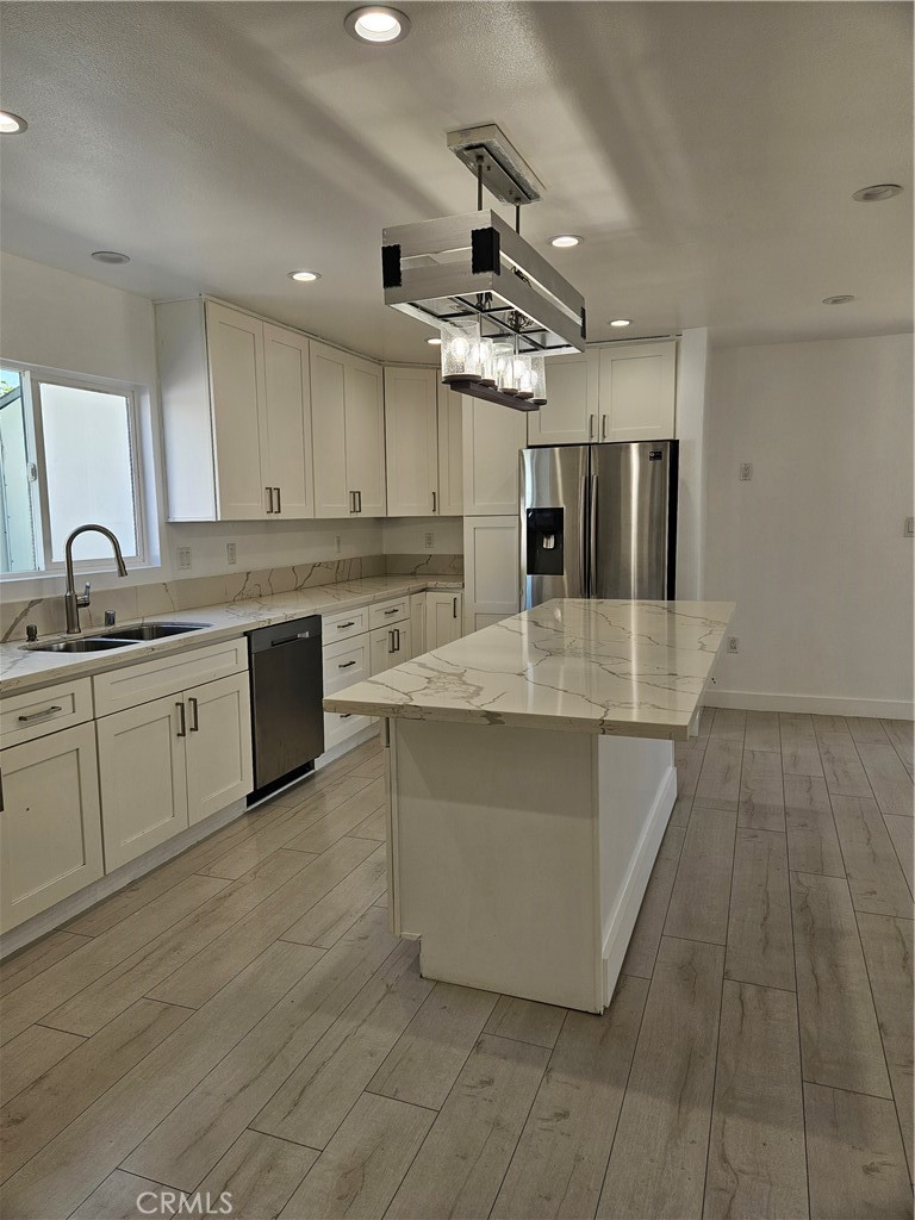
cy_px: 610
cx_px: 458
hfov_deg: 58.9
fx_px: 811
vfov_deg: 73.9
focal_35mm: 23
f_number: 1.8
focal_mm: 5.4
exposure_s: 1/120
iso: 25
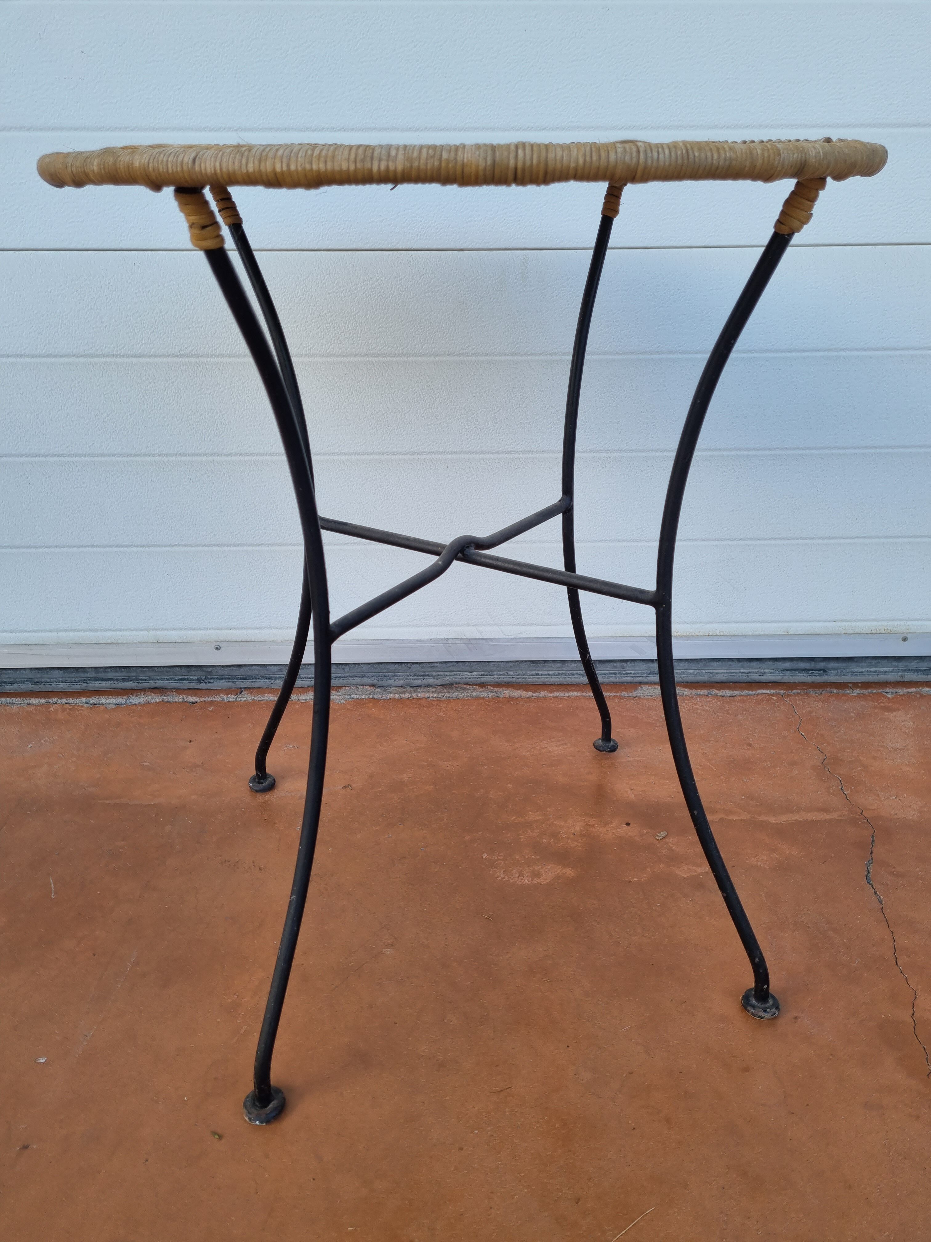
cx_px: 466
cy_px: 621
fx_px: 932
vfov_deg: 67.3
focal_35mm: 26
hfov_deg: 53.1
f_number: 1.8
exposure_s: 1/390
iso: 50
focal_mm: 5.4
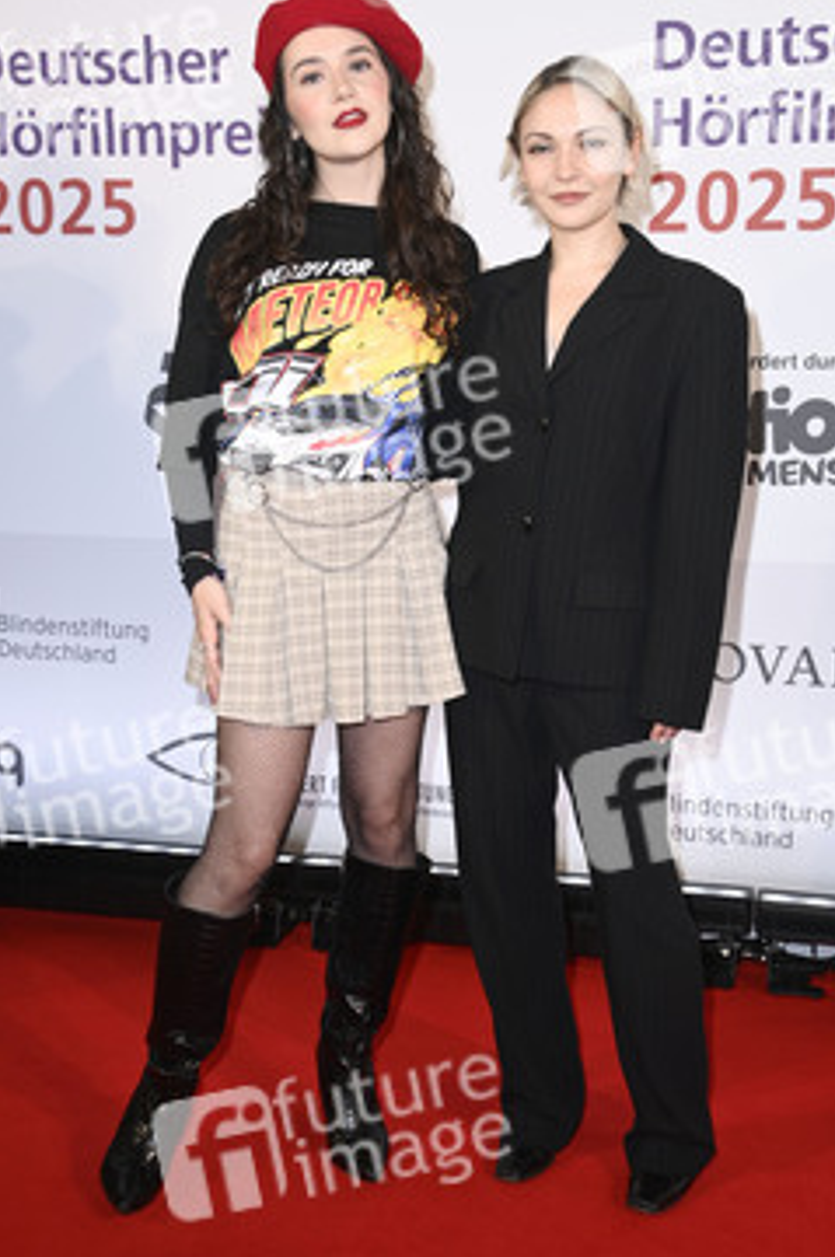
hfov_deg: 26.9
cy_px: 615
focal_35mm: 50
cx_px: 433
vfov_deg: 39.6
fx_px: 1744
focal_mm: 45
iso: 800
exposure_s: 1/250
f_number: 5.6
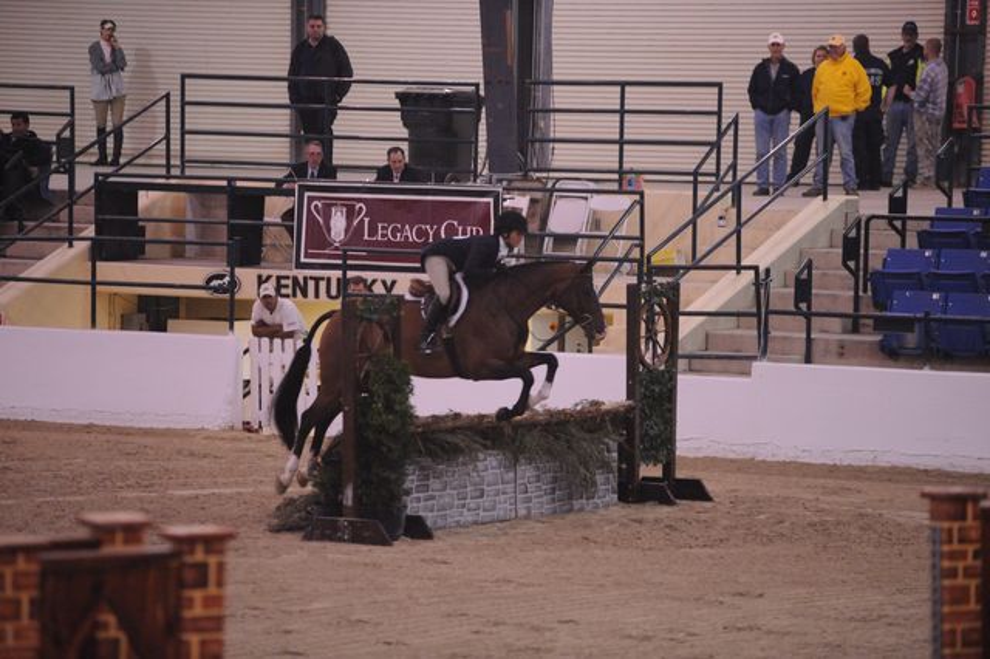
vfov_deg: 6.9
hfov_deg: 10.3
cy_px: 330
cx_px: 495
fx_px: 5497
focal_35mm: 200
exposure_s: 1/400
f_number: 2.8
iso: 5000
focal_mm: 200
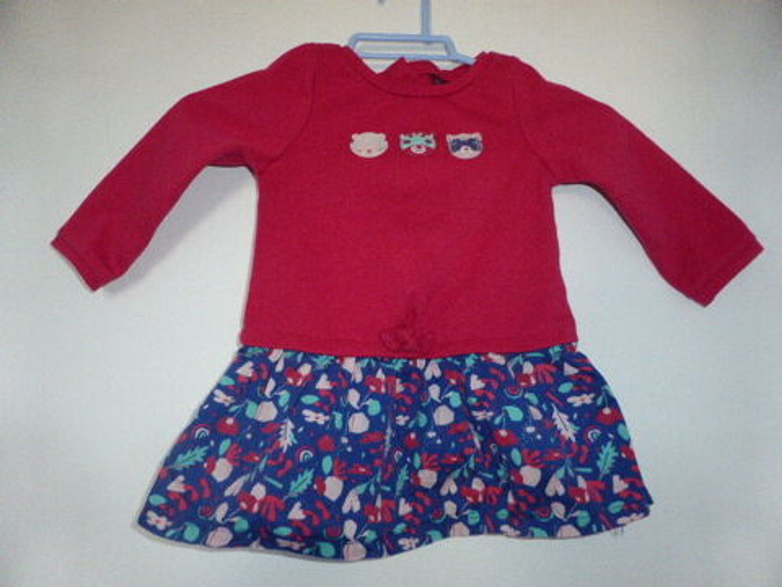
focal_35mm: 24
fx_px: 542
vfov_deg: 56.8
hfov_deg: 71.6
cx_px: 391
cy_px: 294
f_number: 3.3
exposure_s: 1/60
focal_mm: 4.3
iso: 500
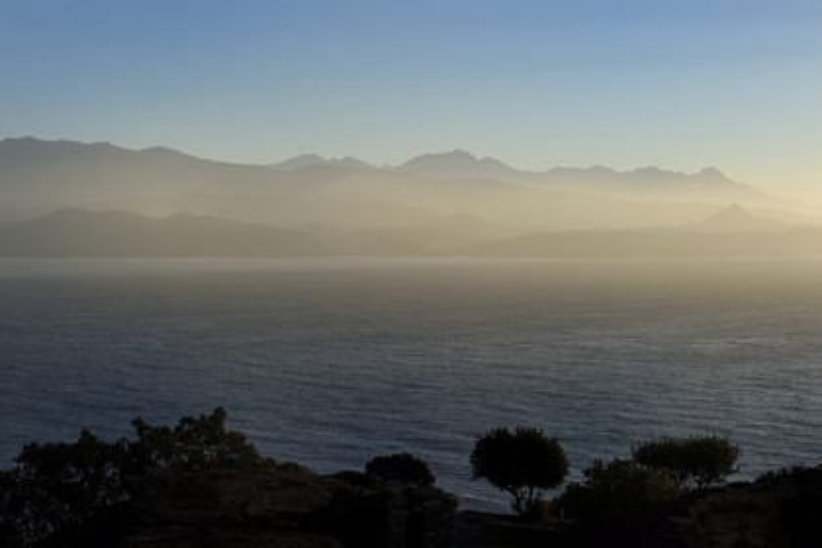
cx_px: 411
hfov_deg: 26.0
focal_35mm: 78
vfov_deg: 17.5
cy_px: 274
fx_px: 1781
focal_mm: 78
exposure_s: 1/320
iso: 200
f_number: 13
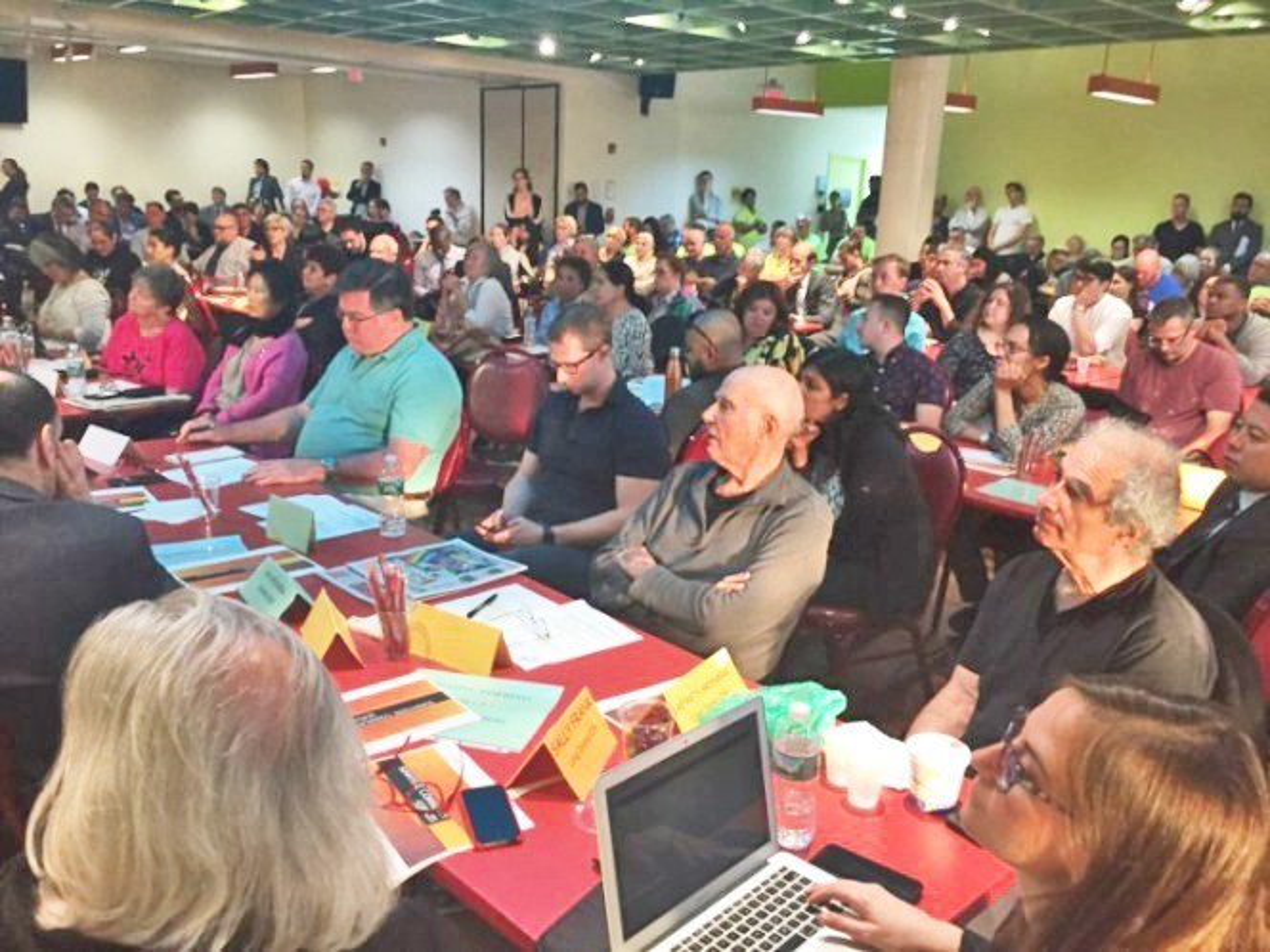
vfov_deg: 48.2
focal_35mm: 29
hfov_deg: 61.7
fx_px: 1064
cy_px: 476
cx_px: 635
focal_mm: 4.15
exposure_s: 1/30
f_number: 2.2
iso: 125
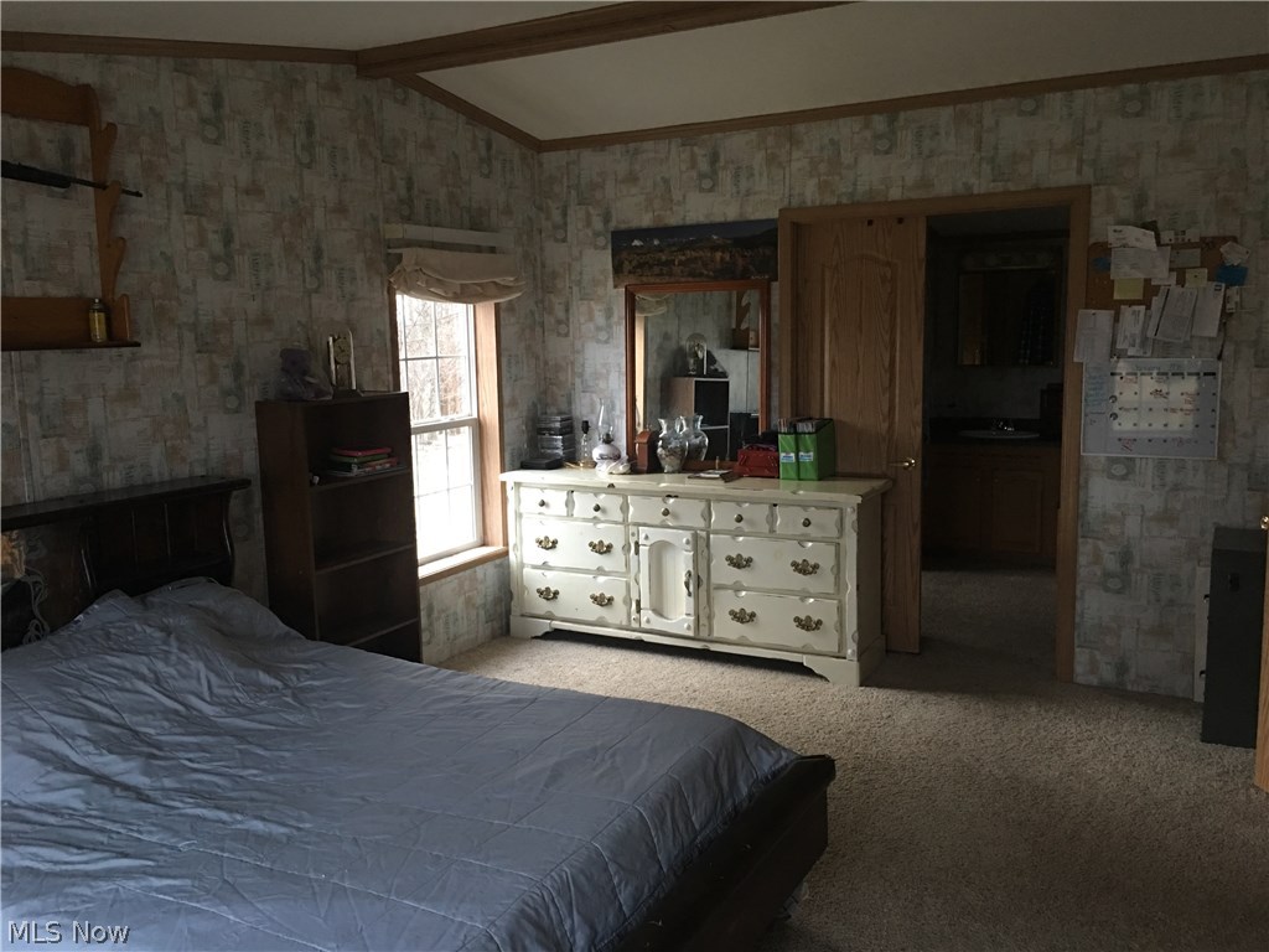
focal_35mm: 29
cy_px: 476
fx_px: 1063
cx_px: 634
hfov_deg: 61.7
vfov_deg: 48.2
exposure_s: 1/4
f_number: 2.2
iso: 50
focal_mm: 4.15
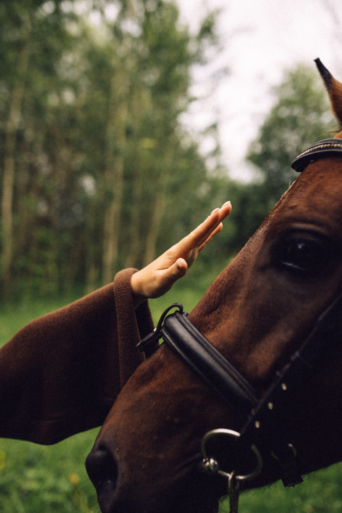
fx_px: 499
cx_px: 171
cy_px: 256
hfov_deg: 37.8
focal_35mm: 35
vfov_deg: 54.5
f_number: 2.8
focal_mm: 35
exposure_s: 1/250
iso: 200
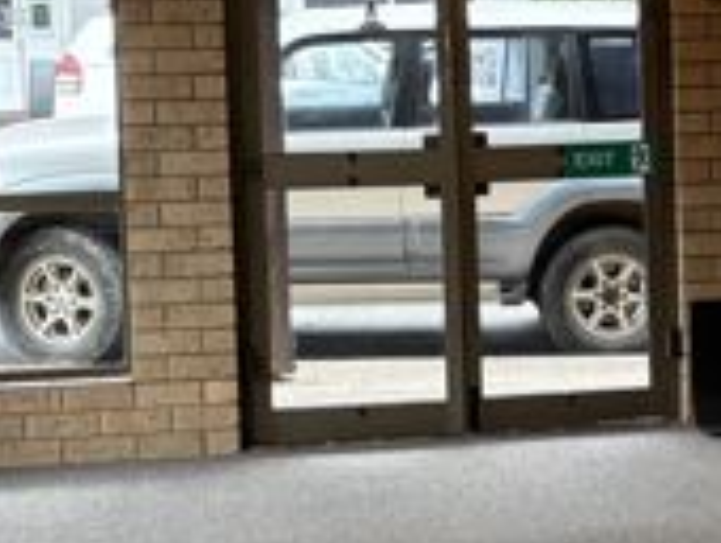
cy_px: 161
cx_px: 700
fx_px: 2545
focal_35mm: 122
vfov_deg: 12.2
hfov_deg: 15.9
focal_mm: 5.96
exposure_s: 1/230
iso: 125
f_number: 1.6
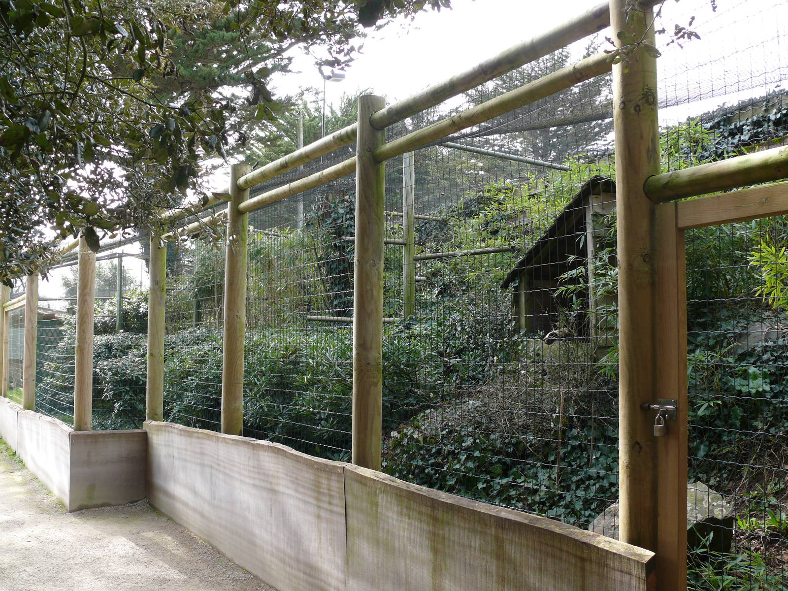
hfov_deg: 52.6
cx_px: 394
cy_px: 296
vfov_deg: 40.7
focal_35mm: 35
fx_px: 797
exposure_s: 1/100
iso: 100
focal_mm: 7.4
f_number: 3.6
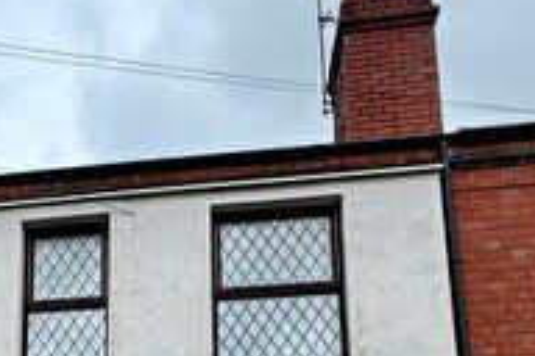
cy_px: 538
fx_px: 788
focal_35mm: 53
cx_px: 111
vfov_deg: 21.3
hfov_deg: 36.3
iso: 40
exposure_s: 1/533
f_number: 2.2
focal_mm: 2.22
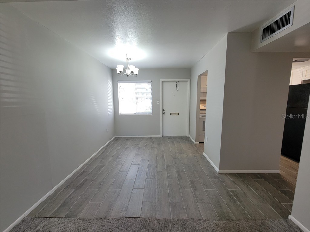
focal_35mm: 13
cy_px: 116
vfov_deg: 89.9
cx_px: 155
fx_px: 116
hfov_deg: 106.2
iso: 80
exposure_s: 1/60
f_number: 2.2
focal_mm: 2.2
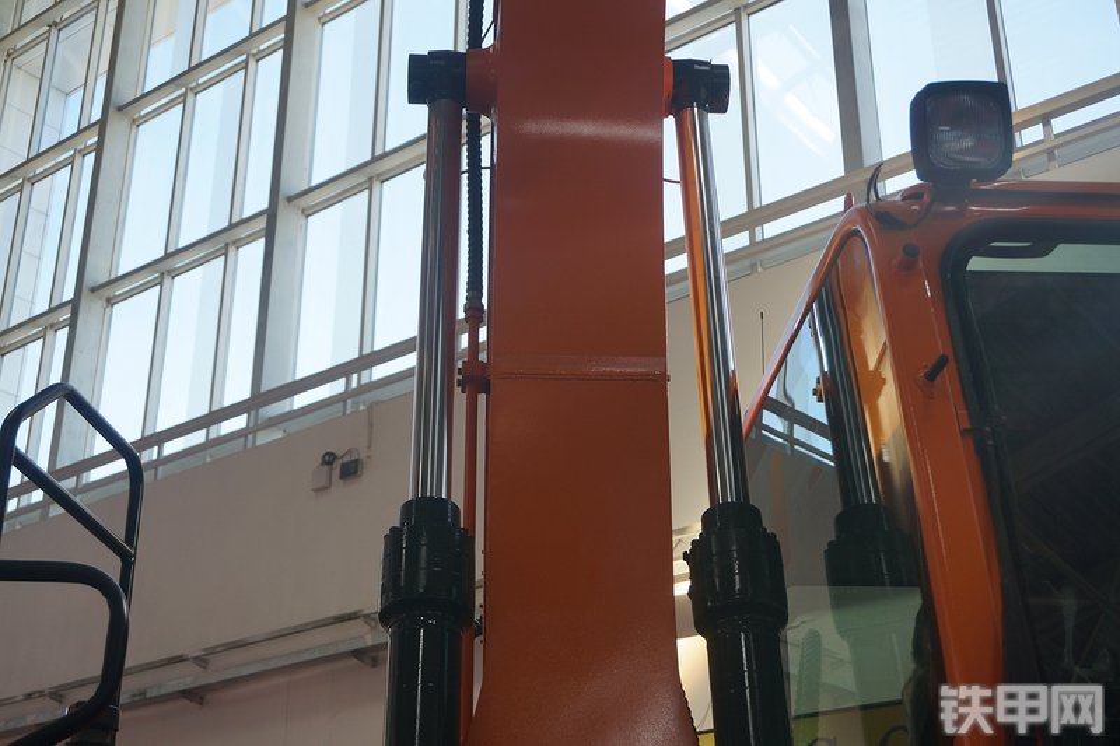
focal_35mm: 50
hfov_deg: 40.0
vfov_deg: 27.2
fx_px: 1540
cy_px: 373
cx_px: 560
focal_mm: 33
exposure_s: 1/60
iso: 125
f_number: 5
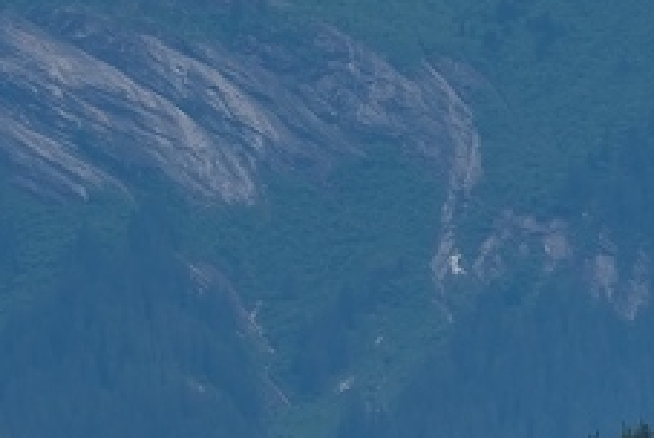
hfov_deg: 1.7
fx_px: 22555
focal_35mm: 1240
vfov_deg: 1.1
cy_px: -340
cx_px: 167
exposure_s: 1/500
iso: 100
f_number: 6.3
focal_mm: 220
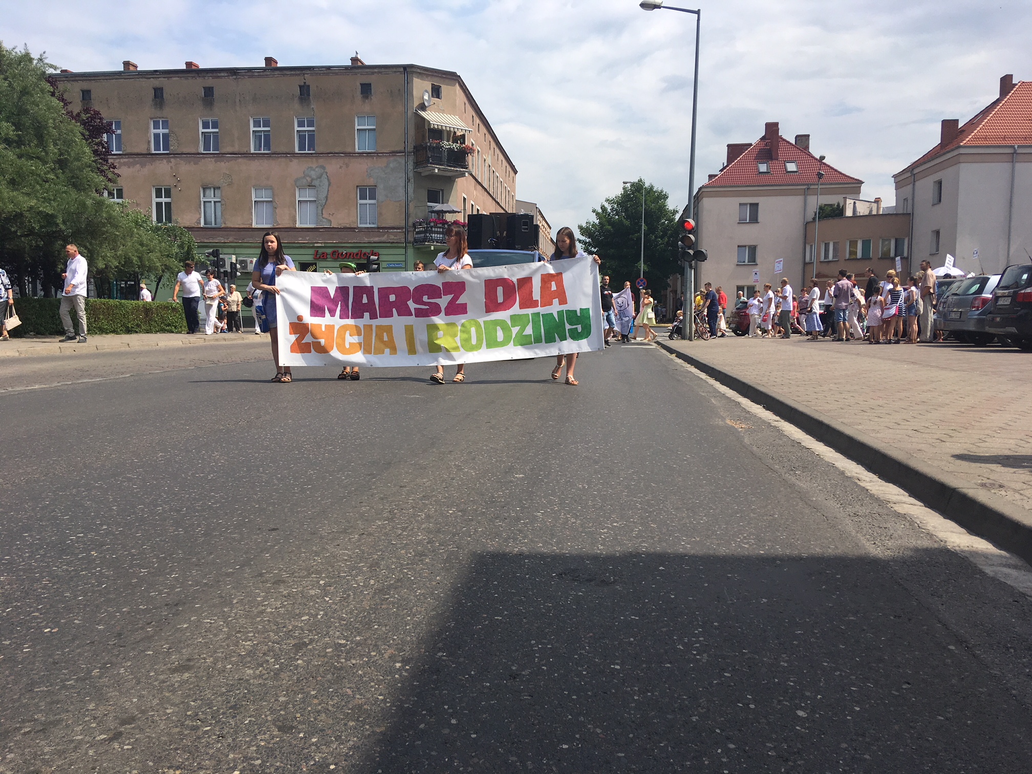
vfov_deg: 48.2
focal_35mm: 29
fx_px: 865
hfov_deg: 61.7
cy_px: 387
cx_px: 516
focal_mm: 4.15
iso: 25
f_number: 2.2
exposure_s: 1/2198
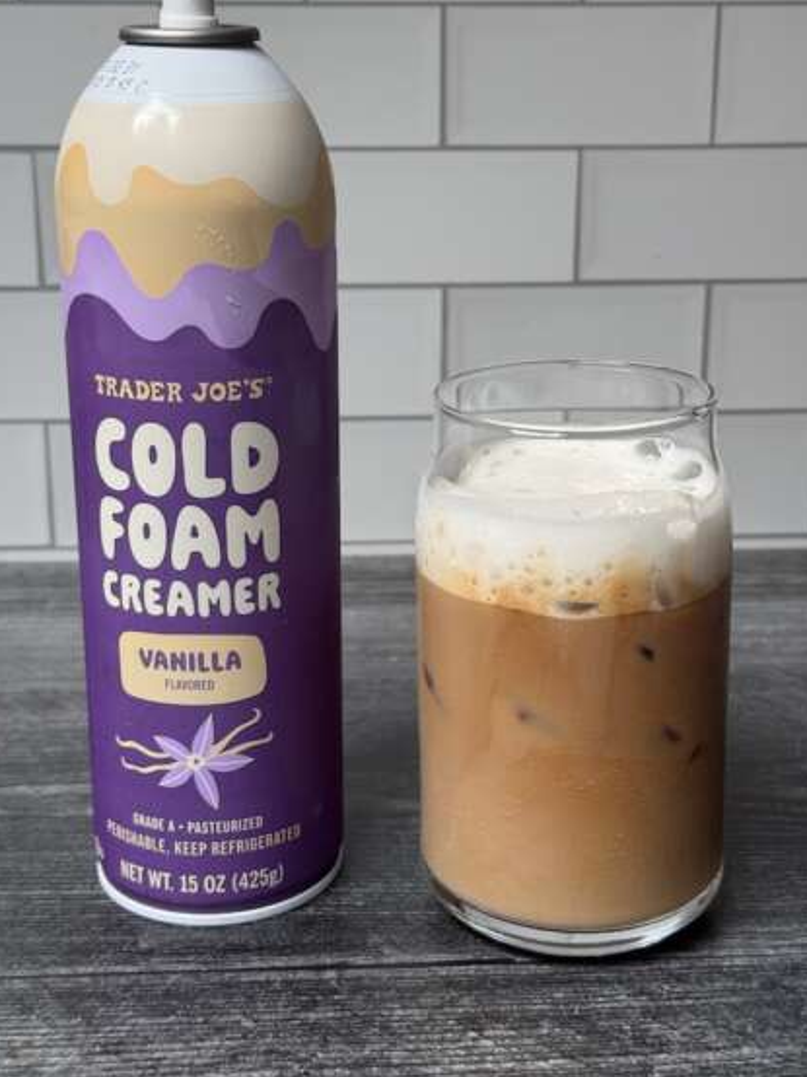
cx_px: 414
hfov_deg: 28.0
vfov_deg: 36.8
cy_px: 500
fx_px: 1618
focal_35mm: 52
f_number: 1.78
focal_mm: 6.76
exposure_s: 1/60
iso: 200
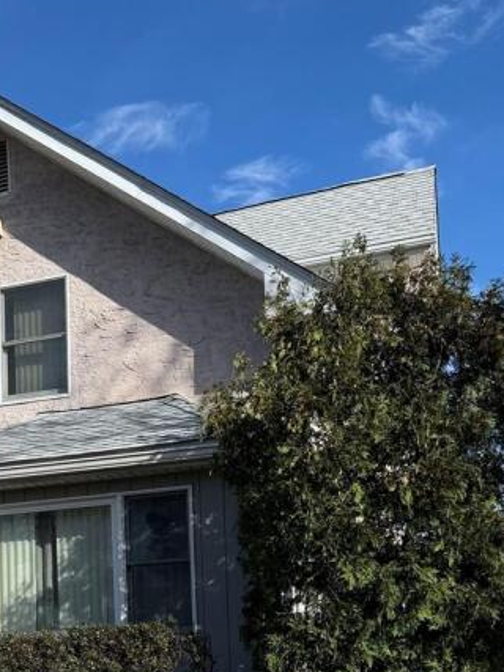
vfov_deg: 33.5
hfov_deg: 25.9
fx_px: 1049
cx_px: 24
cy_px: 617
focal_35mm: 54
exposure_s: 1/3759
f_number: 1.78
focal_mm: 6.76
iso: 80
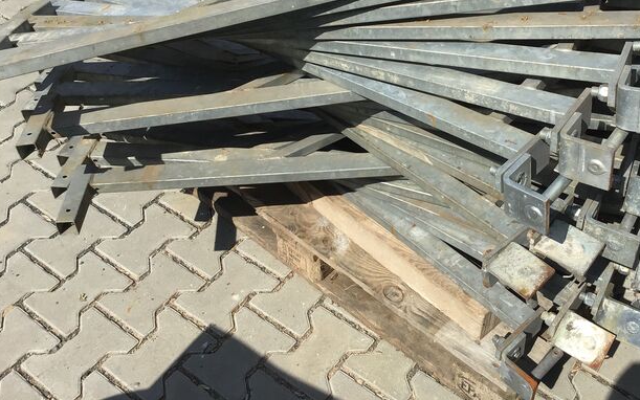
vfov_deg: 29.6
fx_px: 750
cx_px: 399
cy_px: 129
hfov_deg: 45.8
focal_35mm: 43
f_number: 2.4
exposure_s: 1/1431
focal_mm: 3.3
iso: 25
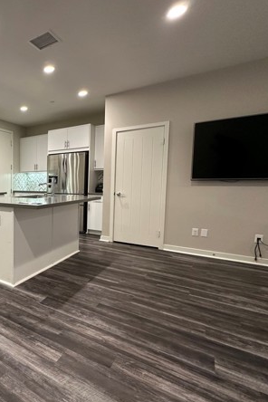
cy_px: 202
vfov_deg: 81.2
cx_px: -4
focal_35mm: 21
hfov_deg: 48.3
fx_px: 234
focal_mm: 2.22
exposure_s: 1/60
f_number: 2.2
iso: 160
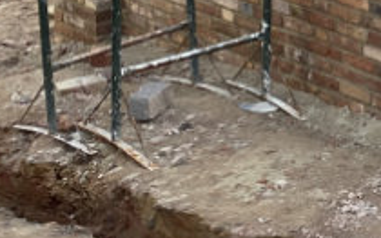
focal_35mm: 131
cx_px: 550
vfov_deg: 9.2
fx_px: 1360
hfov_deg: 14.9
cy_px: -274
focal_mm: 4.2
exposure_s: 1/121
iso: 40
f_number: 1.8
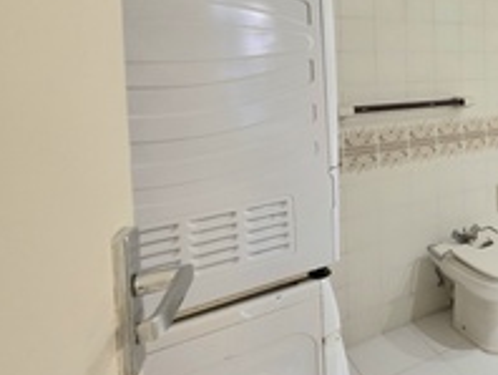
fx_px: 432
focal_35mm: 30
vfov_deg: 44.8
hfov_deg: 44.4
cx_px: 557
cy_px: 79
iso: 200
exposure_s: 1/101
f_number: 1.9
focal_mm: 2.2
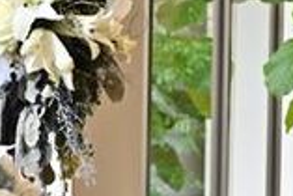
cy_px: 275
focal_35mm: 267
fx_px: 2175
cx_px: 104
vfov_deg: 5.1
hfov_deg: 7.7
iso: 800
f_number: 6.3
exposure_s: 1/200
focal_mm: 70
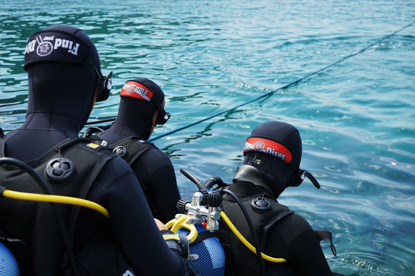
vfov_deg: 24.2
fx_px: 645
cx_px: 208
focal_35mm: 56
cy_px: 138
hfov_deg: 35.6
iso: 100
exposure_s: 1/250
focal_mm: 56
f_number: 6.3
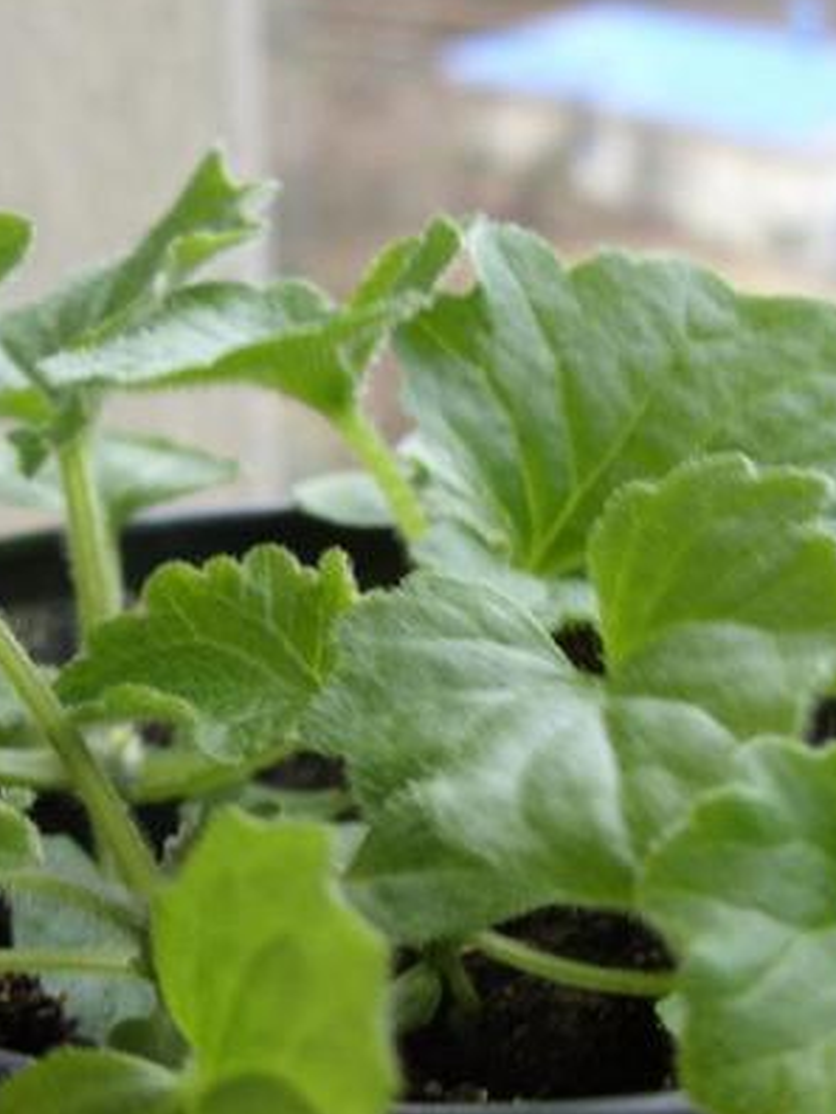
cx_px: 335
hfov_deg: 20.7
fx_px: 2286
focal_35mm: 71
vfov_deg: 27.3
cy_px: 702
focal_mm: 6.3
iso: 100
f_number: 2.8
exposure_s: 1/30
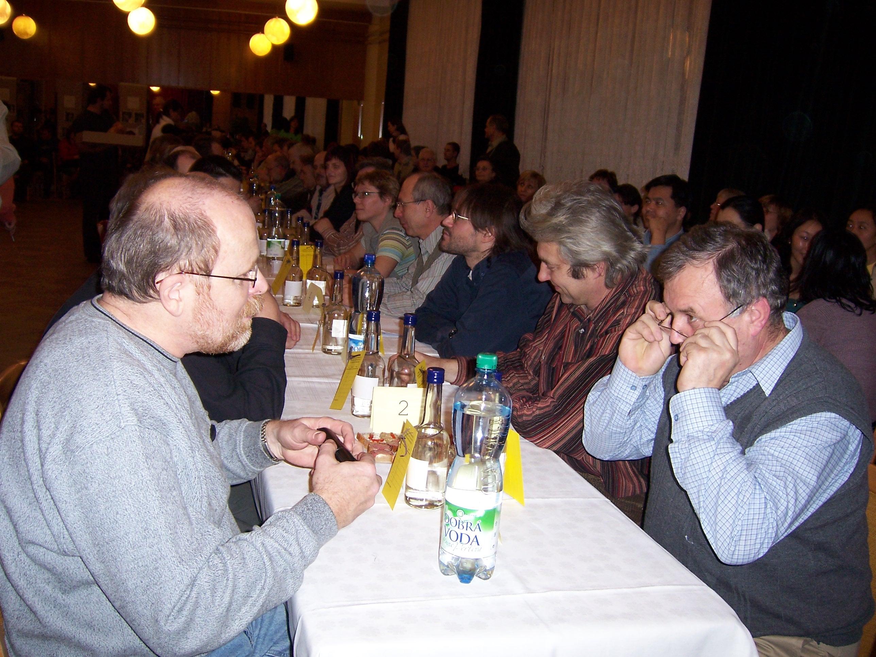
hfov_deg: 51.4
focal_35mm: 36
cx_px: 438
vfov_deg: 39.7
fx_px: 911
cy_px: 328
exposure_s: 1/60
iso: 125
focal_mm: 6.2
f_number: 2.8
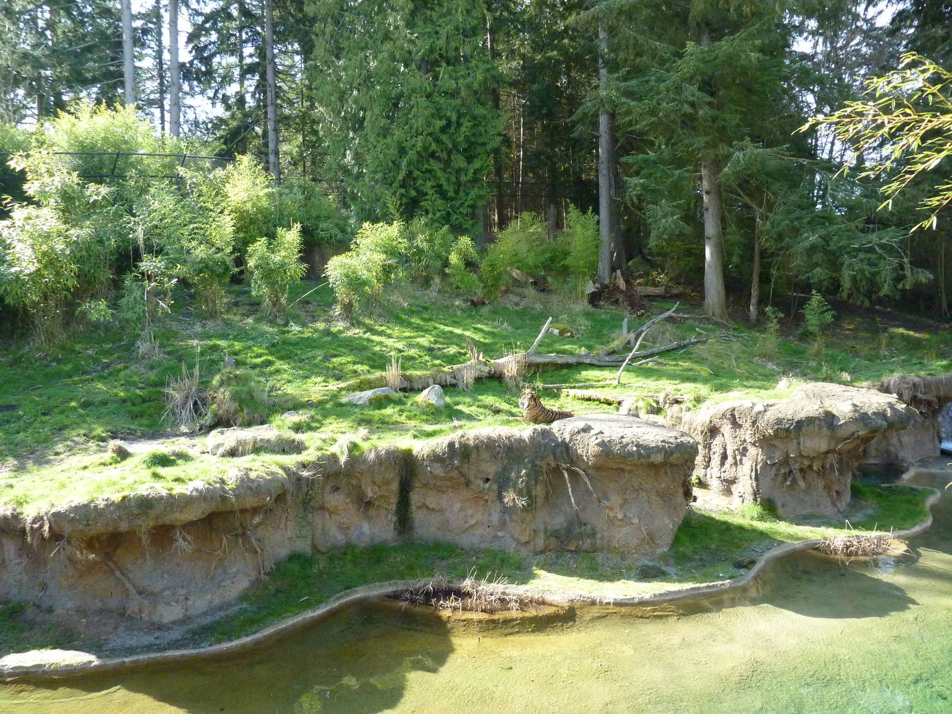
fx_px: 688
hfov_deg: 69.4
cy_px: 357
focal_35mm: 25
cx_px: 476
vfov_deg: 54.9
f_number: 3.3
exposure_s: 1/400
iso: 400
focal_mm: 4.1
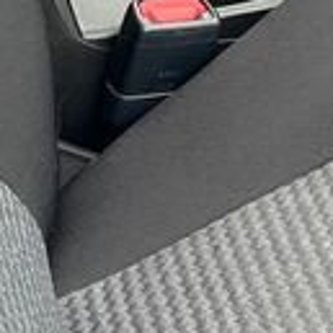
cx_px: 929
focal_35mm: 182
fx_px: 1981
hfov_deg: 8.4
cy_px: -268
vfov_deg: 9.2
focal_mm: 5.1
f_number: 1.6
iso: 125
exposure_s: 1/121
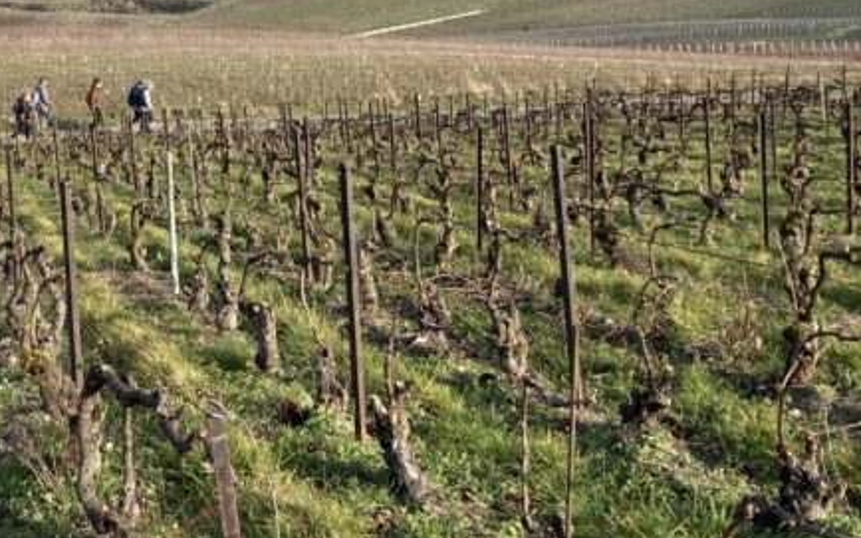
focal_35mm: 70
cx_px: 119
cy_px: 8
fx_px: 1642
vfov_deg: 18.2
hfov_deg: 28.5
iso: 20
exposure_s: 1/1230
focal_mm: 3.99
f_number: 1.8
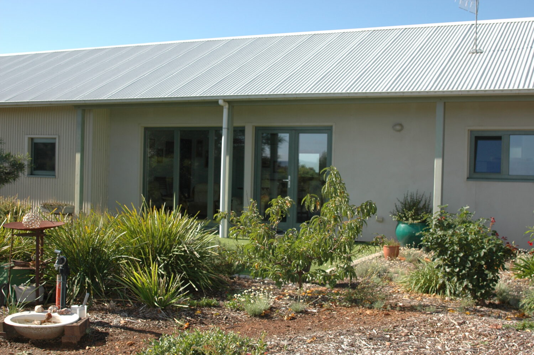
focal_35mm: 46
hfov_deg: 42.4
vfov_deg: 28.9
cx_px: 267
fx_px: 689
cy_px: 178
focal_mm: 31
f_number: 6.3
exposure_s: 1/500
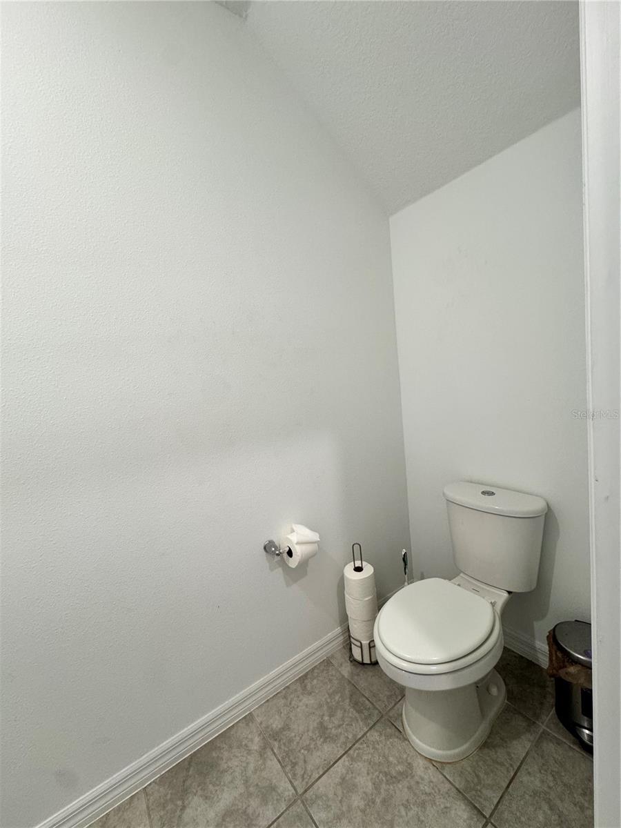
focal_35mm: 14
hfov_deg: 85.7
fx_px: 335
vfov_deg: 102.1
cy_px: 414
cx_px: 310
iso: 200
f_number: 2.2
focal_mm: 2.22
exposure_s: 1/120
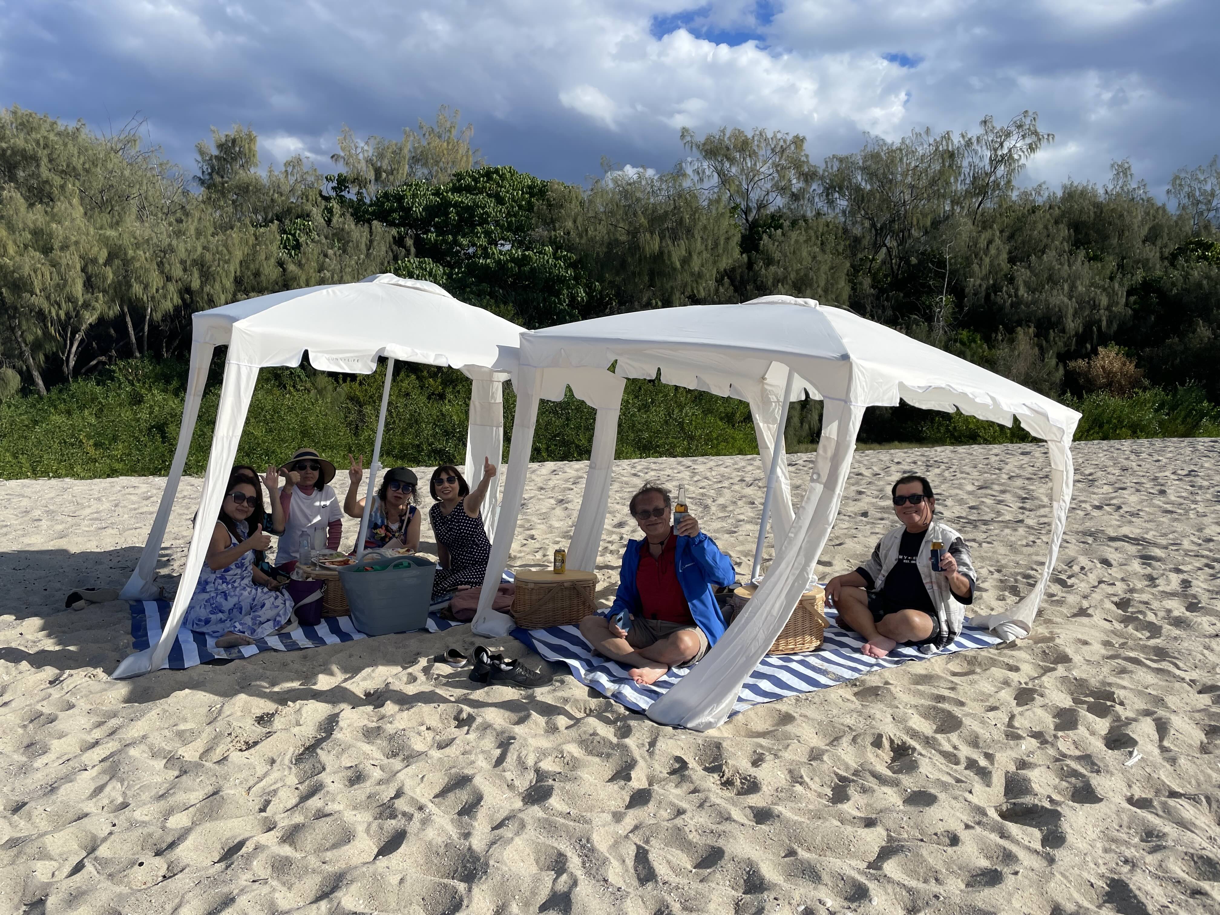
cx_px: 610
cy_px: 458
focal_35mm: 26
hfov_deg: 67.3
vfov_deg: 53.1
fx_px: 916
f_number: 1.6
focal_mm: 4.2
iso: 32
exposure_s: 1/5051
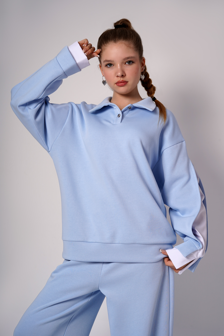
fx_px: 467
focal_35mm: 50
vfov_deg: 39.6
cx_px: 112
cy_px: 168
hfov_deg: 27.0
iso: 100
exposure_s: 1/160
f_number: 10
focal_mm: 50
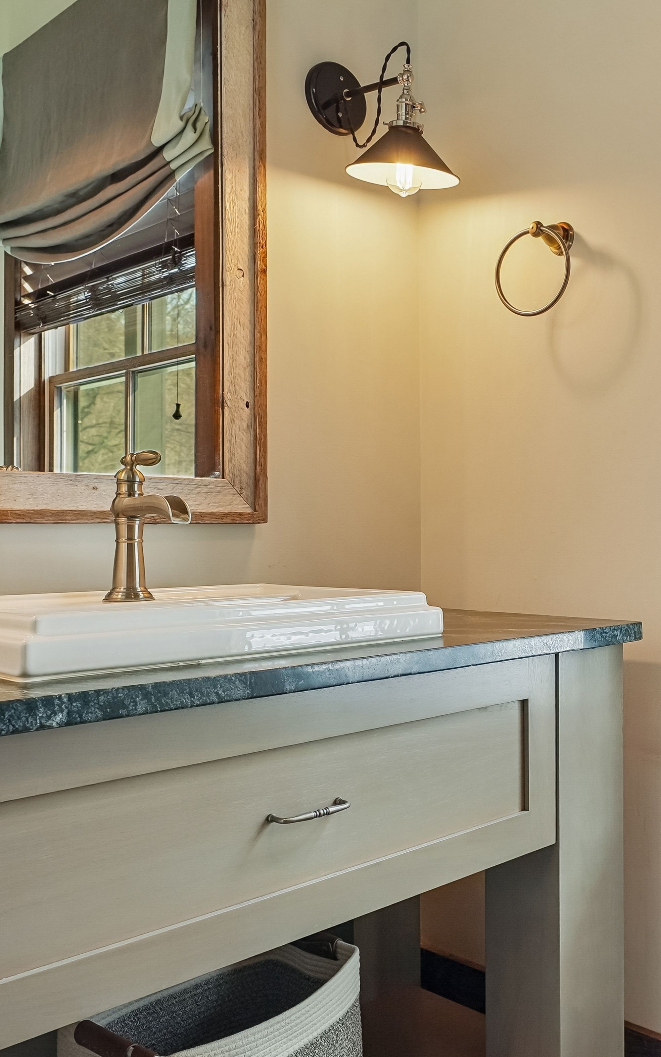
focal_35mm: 33
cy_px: 534
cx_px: 604
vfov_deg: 58.1
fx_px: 951
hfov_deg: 35.8
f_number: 6.3
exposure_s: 1/50
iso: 400
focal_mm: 17
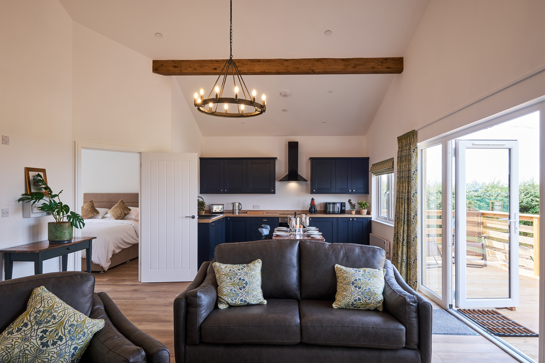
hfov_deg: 78.6
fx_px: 333
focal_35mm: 22
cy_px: 182
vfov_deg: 57.2
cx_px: 272
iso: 125
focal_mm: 14.5
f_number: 9
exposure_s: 1/5
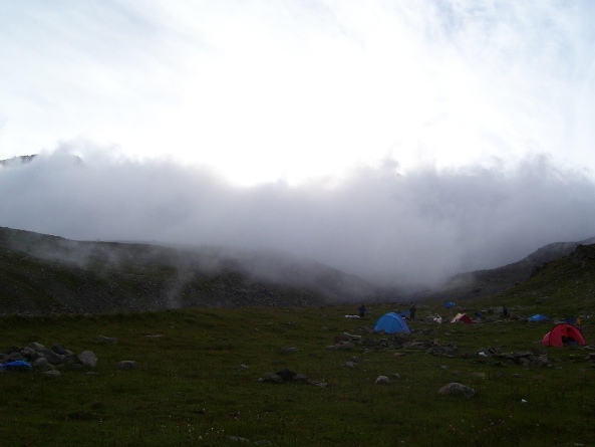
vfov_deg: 38.7
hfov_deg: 50.1
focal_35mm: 37
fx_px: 636
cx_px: 298
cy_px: 224
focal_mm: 6
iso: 80
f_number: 4.8
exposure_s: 1/750
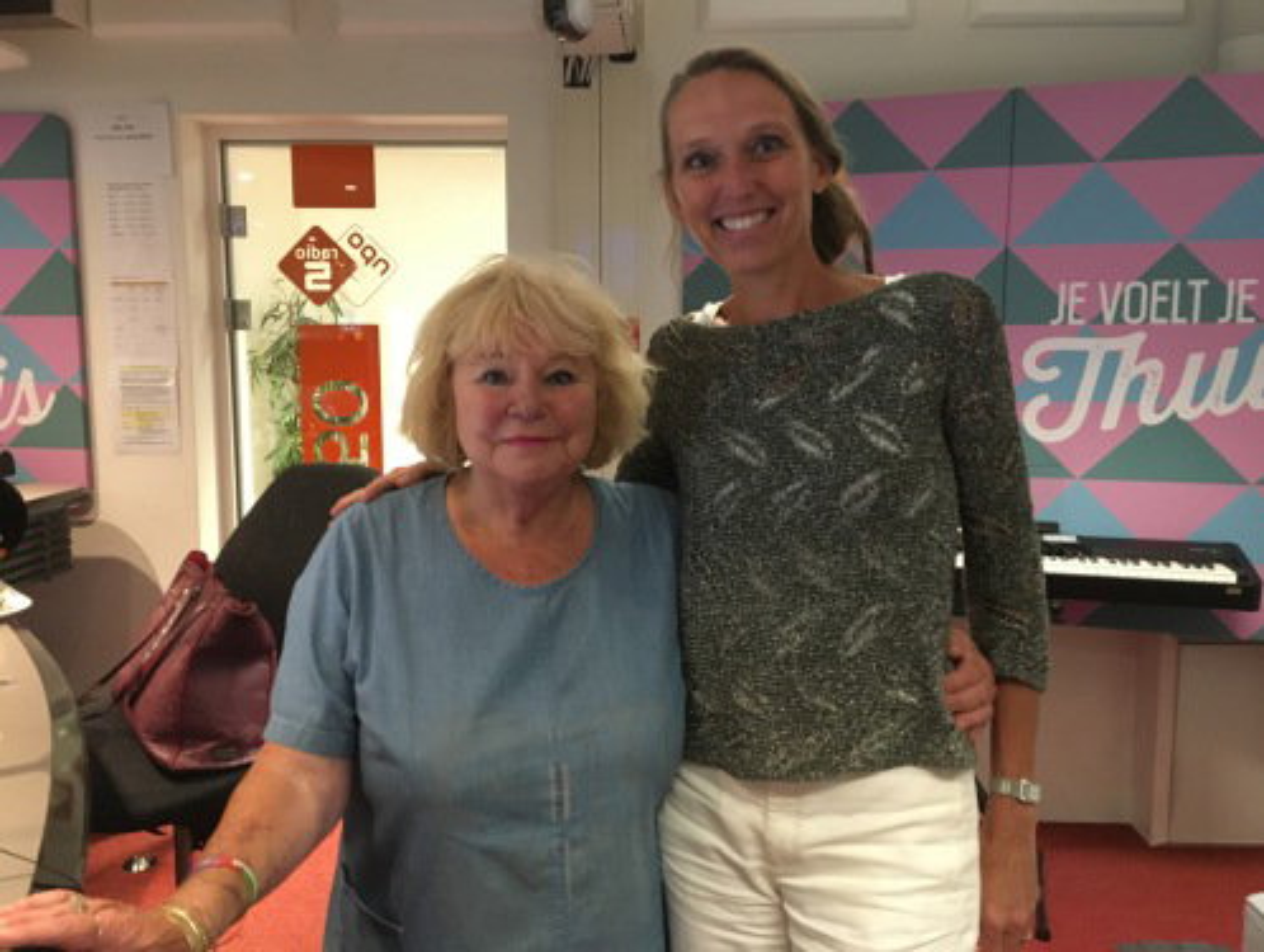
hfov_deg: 61.6
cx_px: 632
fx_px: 1060
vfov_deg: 48.3
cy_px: 476
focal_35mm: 29
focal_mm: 4.15
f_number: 2.2
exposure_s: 1/17
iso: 400
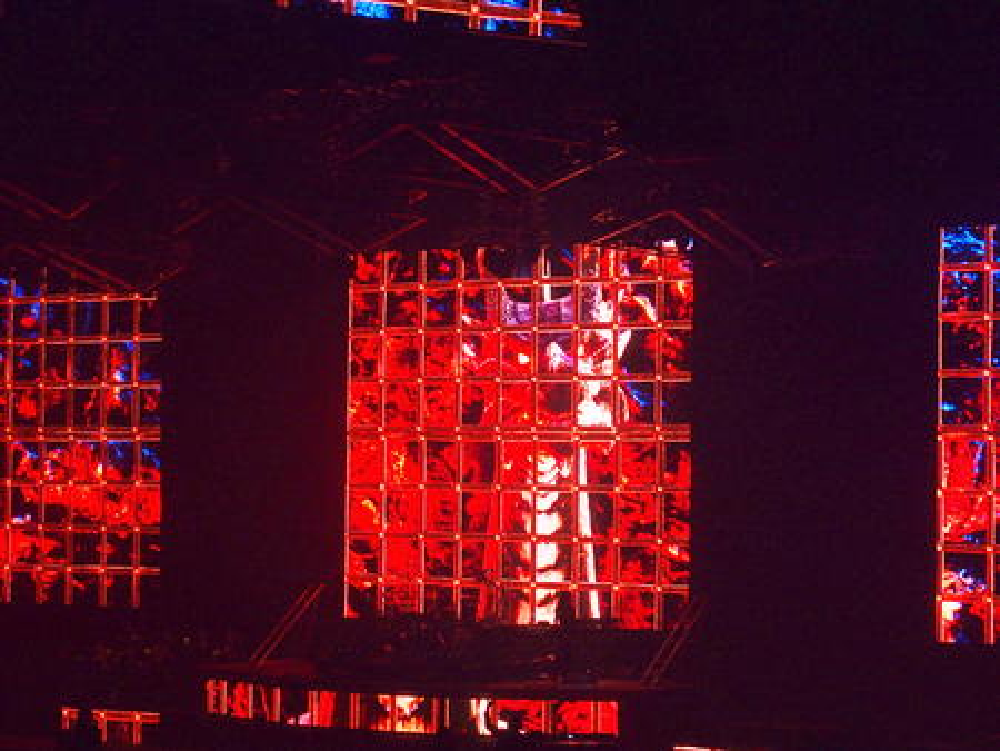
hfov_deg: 23.0
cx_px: 500
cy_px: 376
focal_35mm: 85
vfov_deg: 17.4
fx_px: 2457
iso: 400
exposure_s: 1/80
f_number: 2.8
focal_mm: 17.8
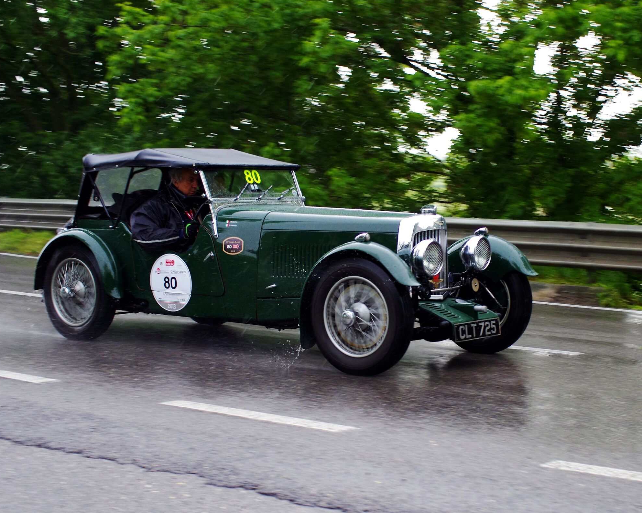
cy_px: 256
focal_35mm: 60
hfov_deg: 31.6
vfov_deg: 25.6
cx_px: 384
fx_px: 1132
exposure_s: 1/250
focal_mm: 35
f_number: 4
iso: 800
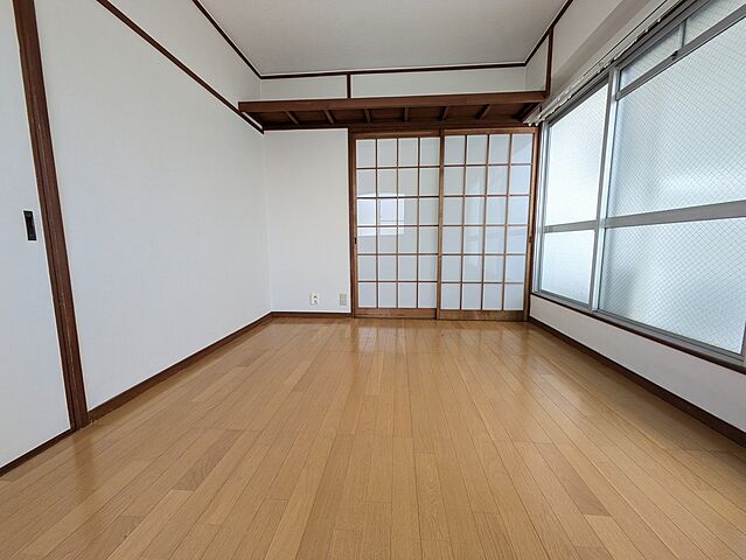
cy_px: 280
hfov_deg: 102.0
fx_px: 302
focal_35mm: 14
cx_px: 373
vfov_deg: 85.7
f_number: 2.2
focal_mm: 1.83
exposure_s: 1/120
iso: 136
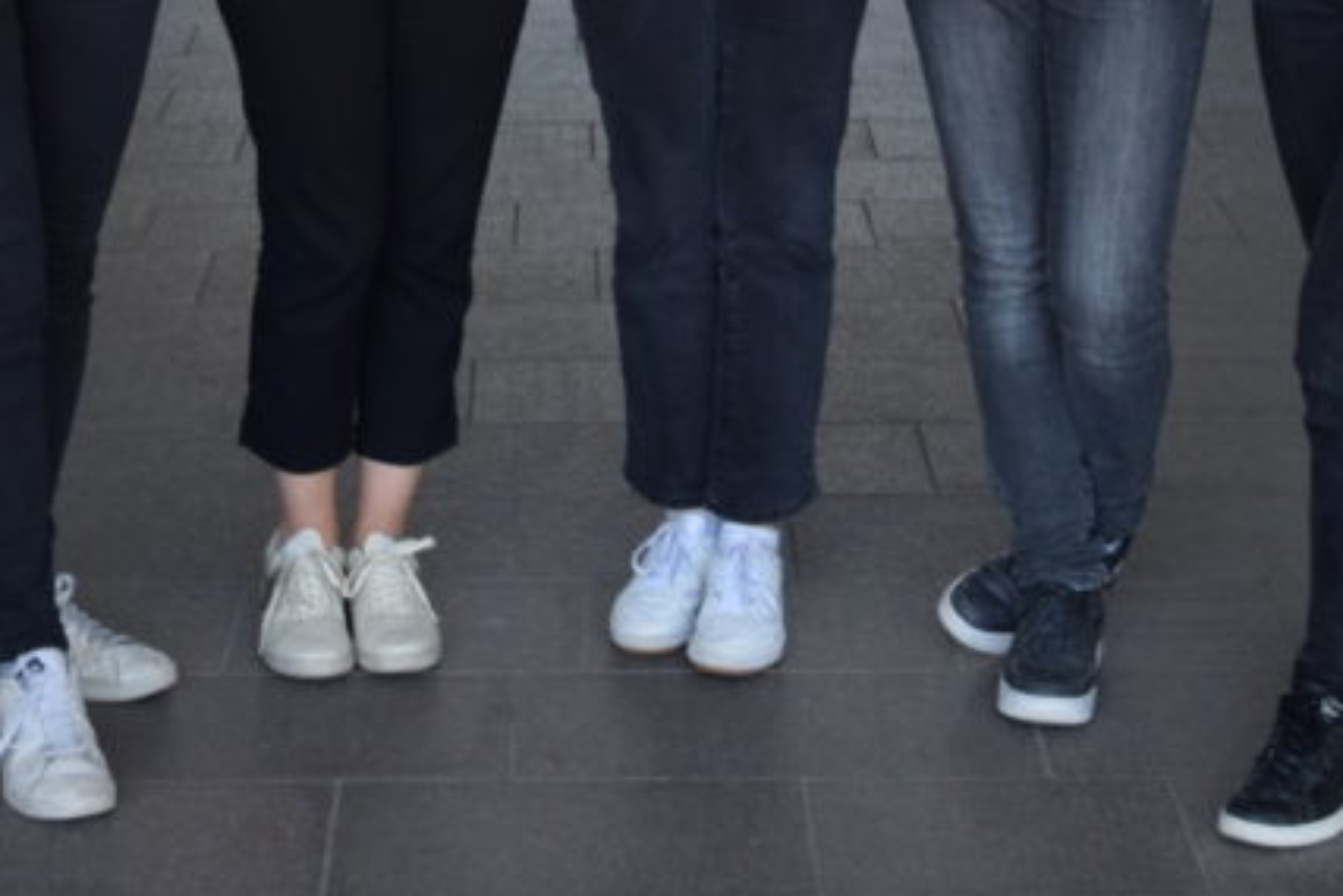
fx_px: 4291
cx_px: 648
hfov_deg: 17.8
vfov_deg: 11.7
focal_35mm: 115
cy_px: -90
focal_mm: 32
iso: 200
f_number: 4.5
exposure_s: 1/125
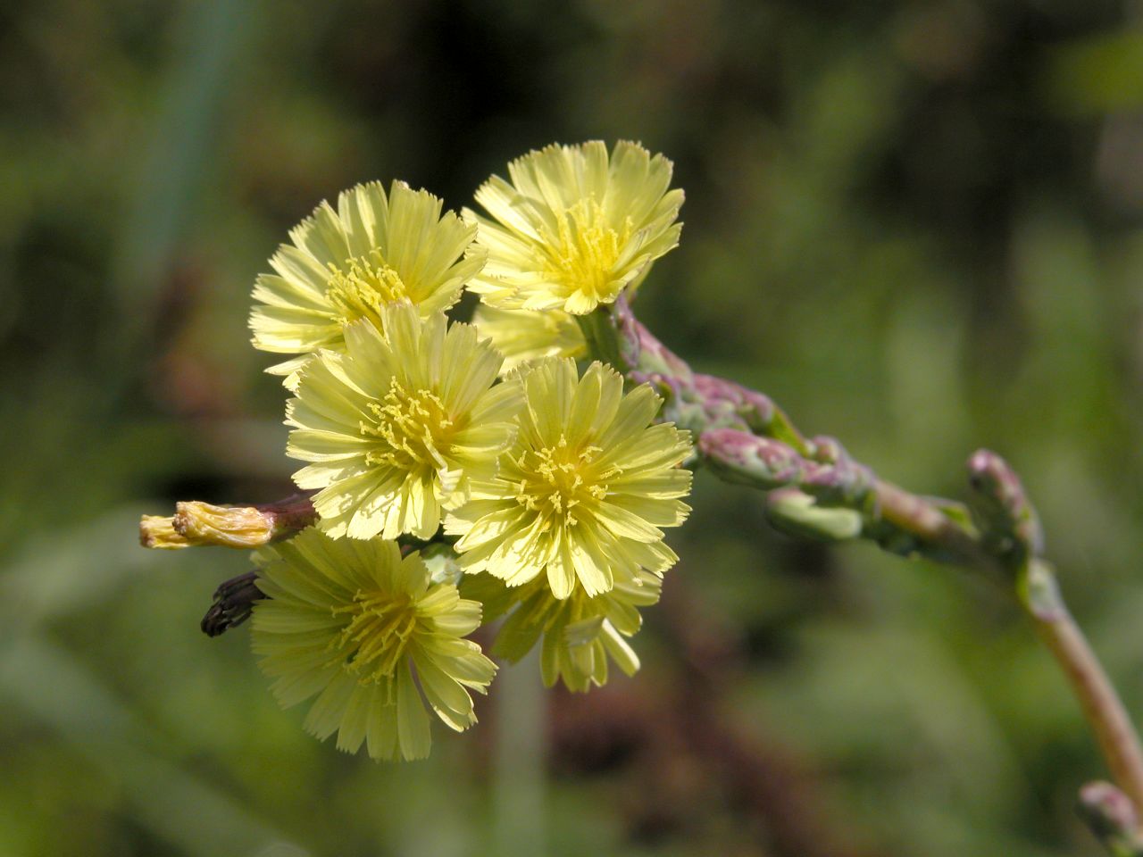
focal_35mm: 191
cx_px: 572
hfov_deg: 10.4
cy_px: 428
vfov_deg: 7.8
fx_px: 6307
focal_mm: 48.5
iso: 100
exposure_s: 1/519
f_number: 8
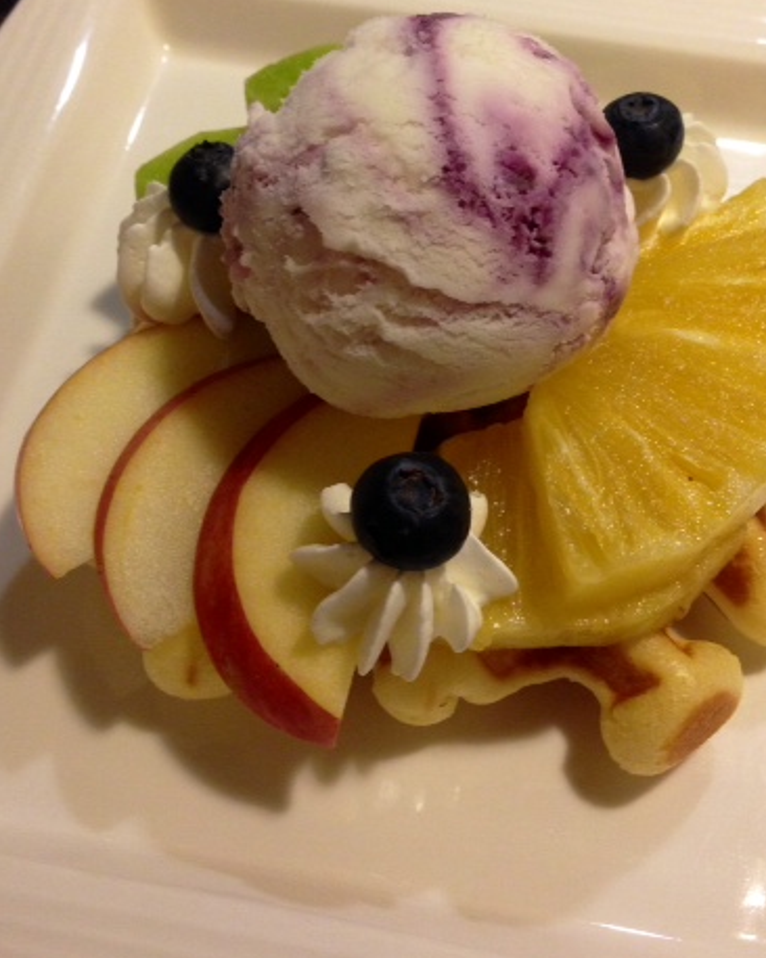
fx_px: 1276
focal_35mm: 45
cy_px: 418
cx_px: 431
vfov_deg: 41.1
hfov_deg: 33.4
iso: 200
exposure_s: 1/20
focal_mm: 4.12
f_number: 2.4
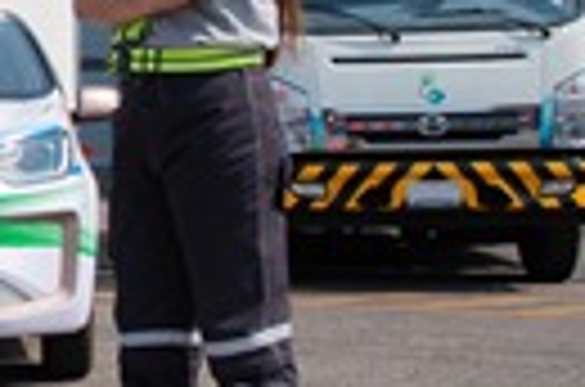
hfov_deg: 22.5
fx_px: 1345
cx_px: -126
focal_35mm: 83
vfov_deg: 16.2
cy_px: 65
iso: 250
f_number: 13
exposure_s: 1/320
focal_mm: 24
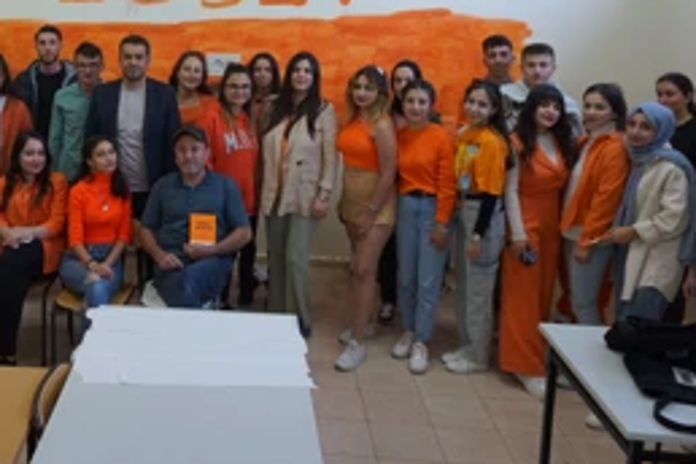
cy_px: 120
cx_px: 183
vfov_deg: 32.1
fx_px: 793
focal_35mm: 41
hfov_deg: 45.9
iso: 800
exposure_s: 1/160
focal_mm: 16
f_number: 3.5
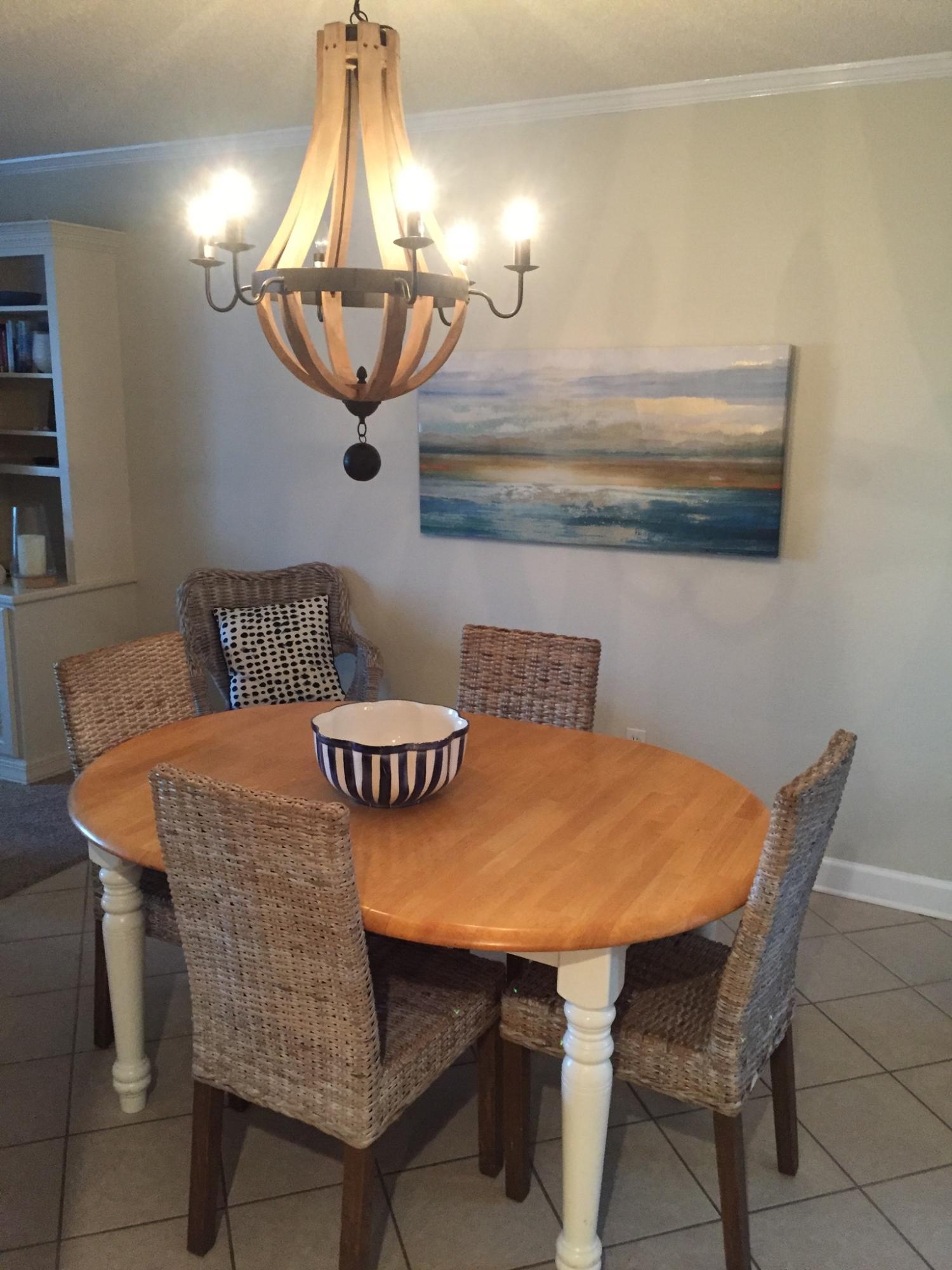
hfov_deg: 48.2
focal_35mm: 29
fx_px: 1063
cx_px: 476
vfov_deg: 61.7
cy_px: 635
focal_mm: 4.15
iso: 250
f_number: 2.2
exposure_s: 1/30
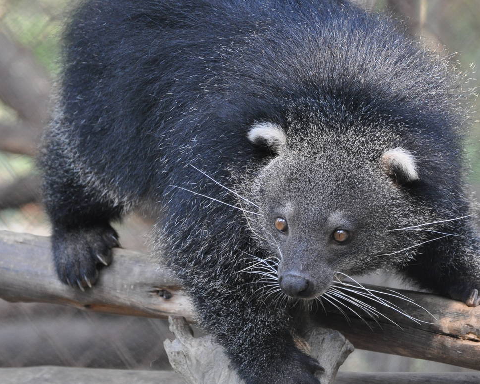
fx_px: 5626
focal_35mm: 396
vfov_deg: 3.9
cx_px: 270
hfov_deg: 4.9
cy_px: 173
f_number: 5
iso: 900
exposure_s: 1/125
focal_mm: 170
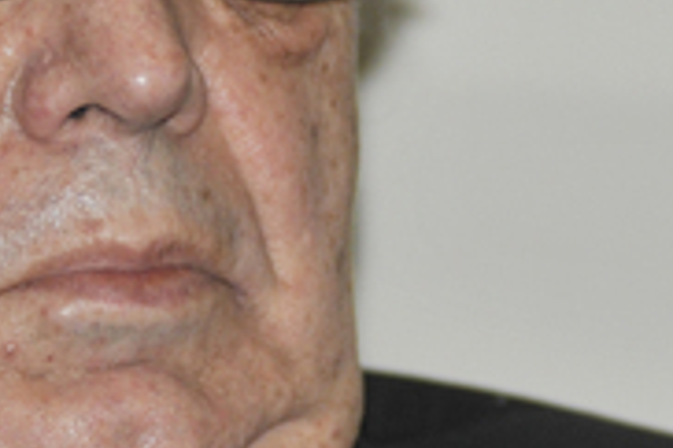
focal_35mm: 723
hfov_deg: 2.9
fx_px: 13502
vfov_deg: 1.9
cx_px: 237
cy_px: 161
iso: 400
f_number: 2.8
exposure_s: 1/125
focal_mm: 125
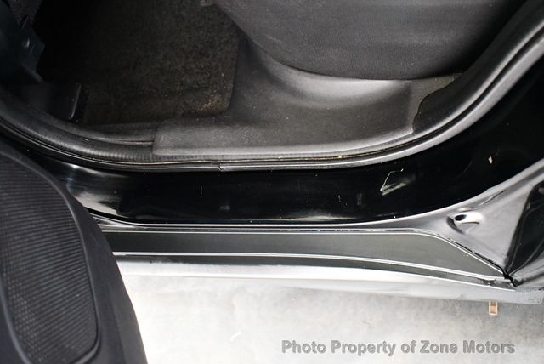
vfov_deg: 36.9
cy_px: 182
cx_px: 272
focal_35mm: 36
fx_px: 544
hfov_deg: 53.1
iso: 6400
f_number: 3.5
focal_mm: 18
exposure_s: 1/60
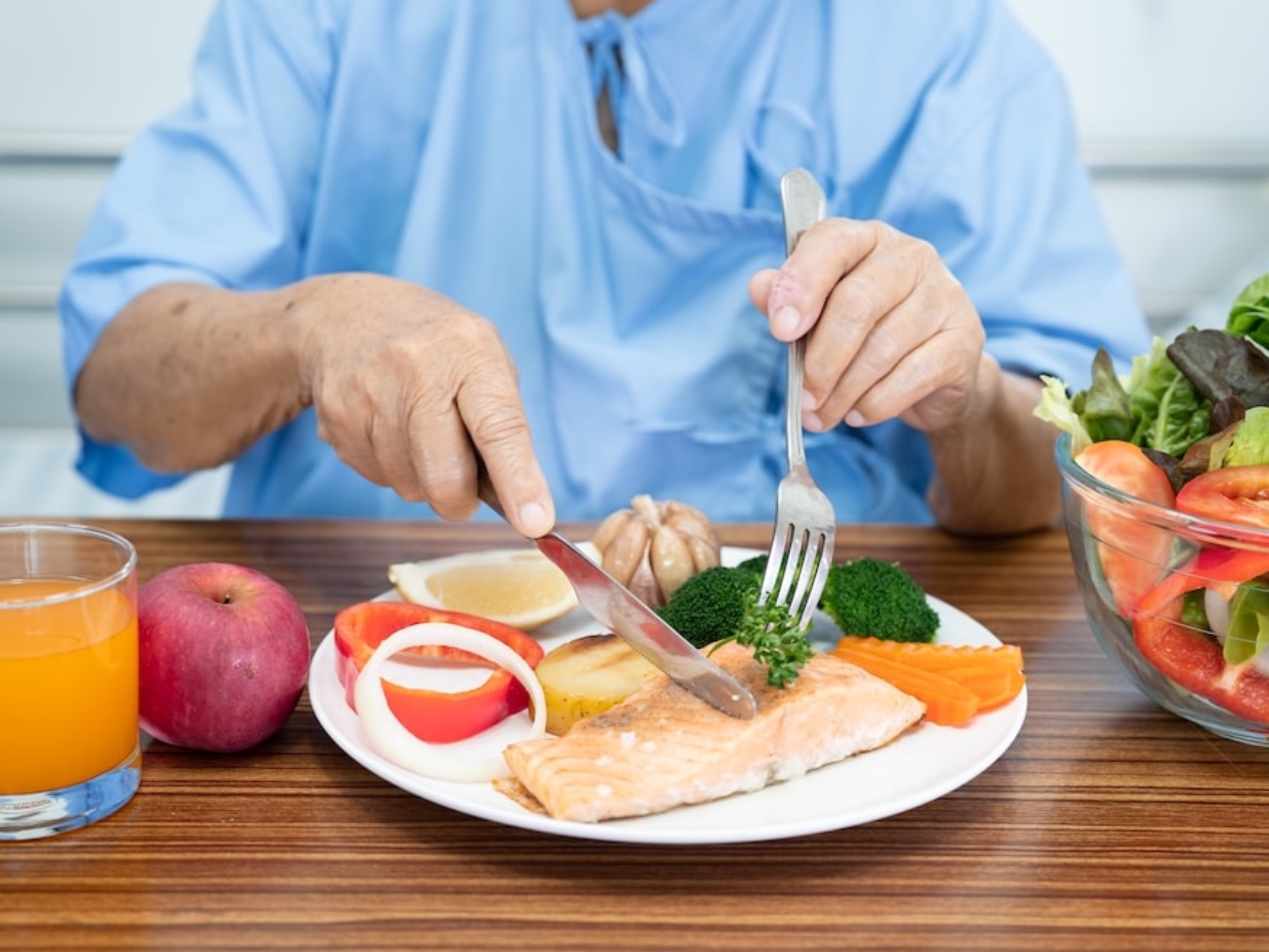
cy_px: 469
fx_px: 2017
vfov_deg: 26.6
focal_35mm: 55
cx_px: 659
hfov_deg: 34.9
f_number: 3.2
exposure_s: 1/60
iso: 320
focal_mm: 50
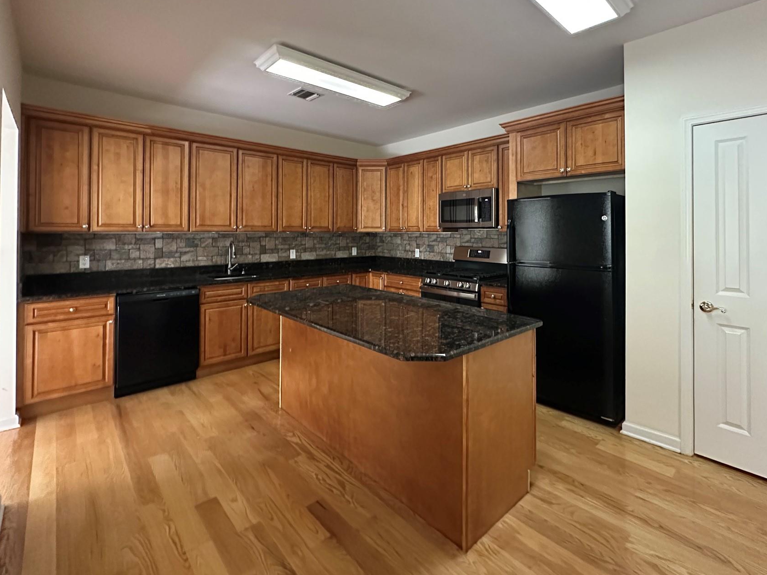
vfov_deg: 73.9
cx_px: 405
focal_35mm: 17
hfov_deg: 90.9
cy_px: 228
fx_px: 377
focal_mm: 2.22
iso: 1250
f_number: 2.2
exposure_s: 1/60
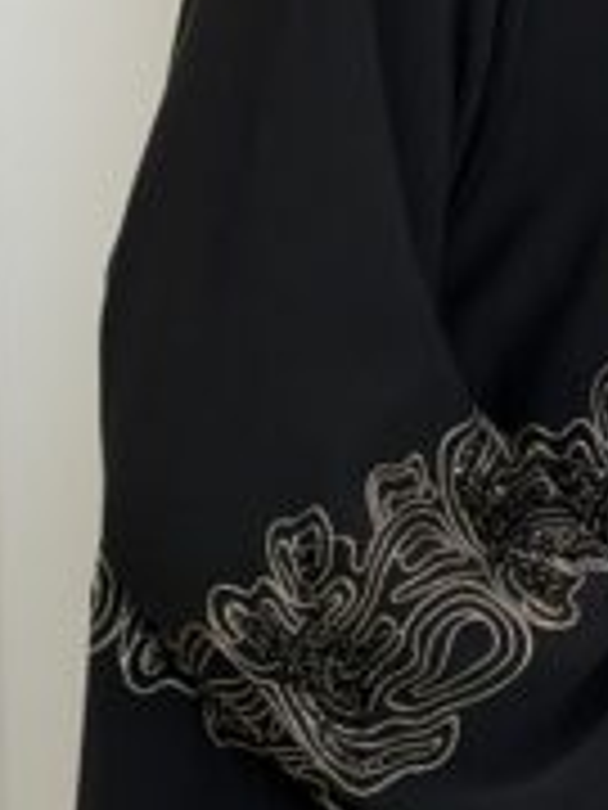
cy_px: 315
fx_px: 4988
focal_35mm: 213
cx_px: 797
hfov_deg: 6.9
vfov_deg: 9.3
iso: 64
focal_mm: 6.76
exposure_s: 1/297
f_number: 1.78
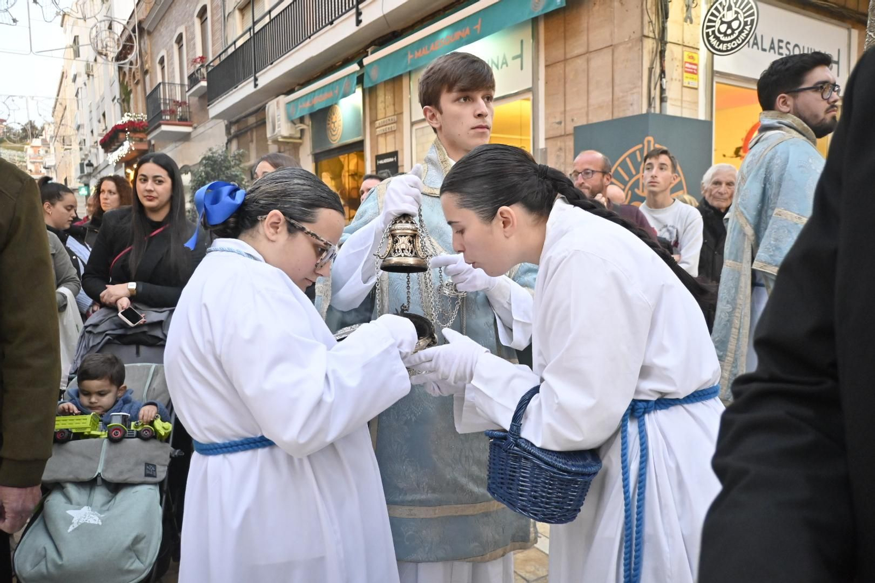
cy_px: 292
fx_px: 674
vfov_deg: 46.8
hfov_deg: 65.9
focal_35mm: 28
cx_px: 438
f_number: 3.8
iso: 2500
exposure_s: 1/160
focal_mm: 18.5
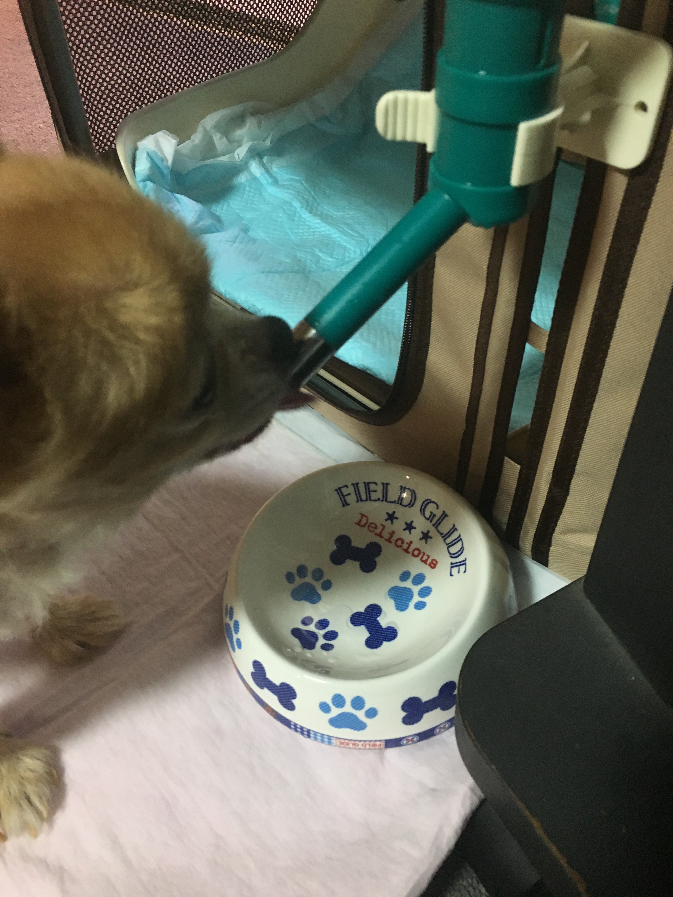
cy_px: 448
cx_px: 336
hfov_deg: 48.2
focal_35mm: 29
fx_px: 752
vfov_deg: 61.7
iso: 125
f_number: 2.2
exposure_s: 1/30
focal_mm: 4.15
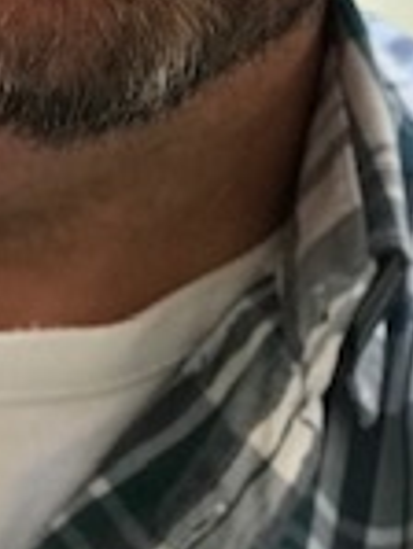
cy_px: -287
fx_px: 3892
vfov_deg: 7.9
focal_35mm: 245
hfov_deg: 6.1
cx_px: -30
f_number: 2.8
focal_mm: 6.6
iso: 250
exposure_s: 1/50
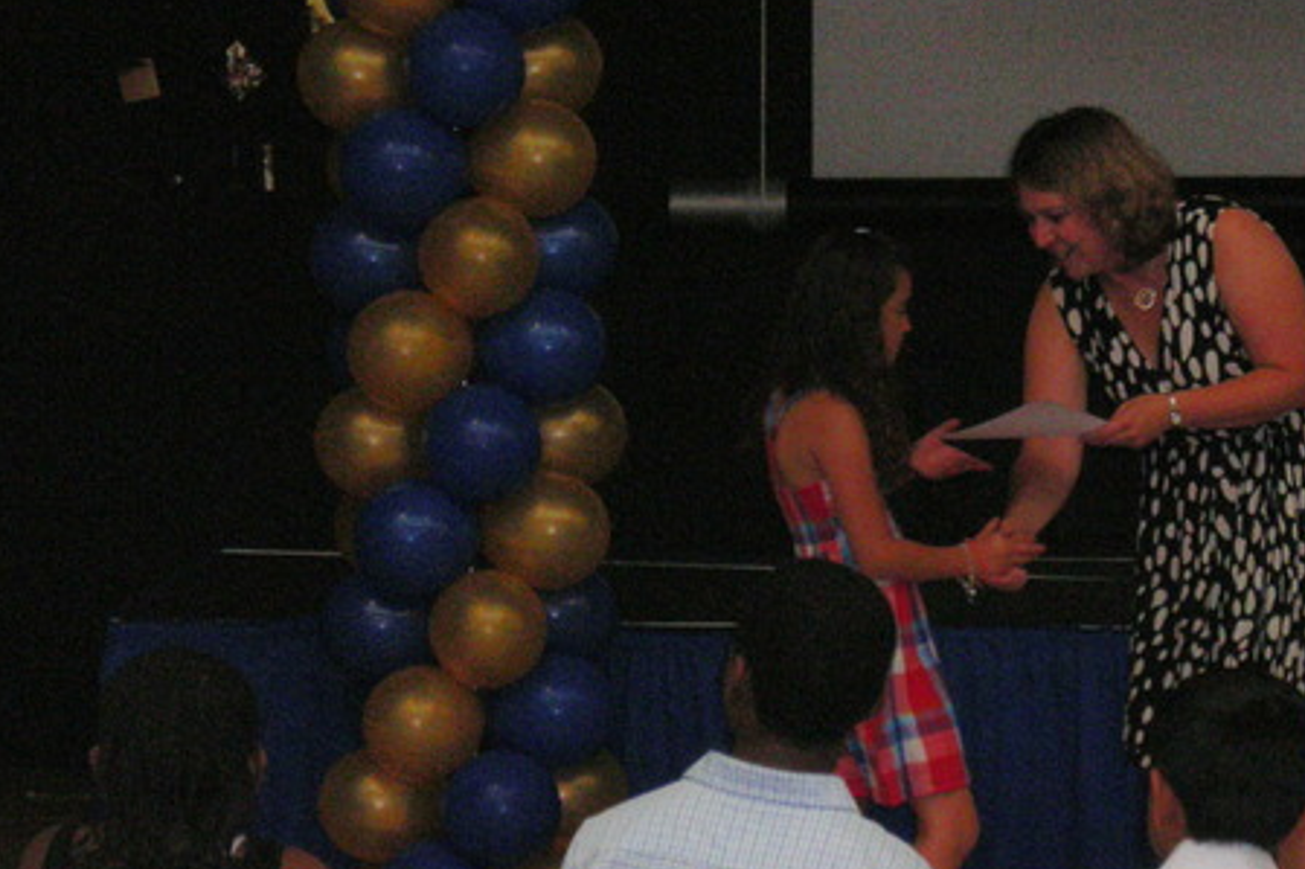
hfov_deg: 11.9
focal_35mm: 172
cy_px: 424
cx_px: 779
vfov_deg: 8.0
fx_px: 6232
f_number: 5.3
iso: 175
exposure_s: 1/60.1
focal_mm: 19.2
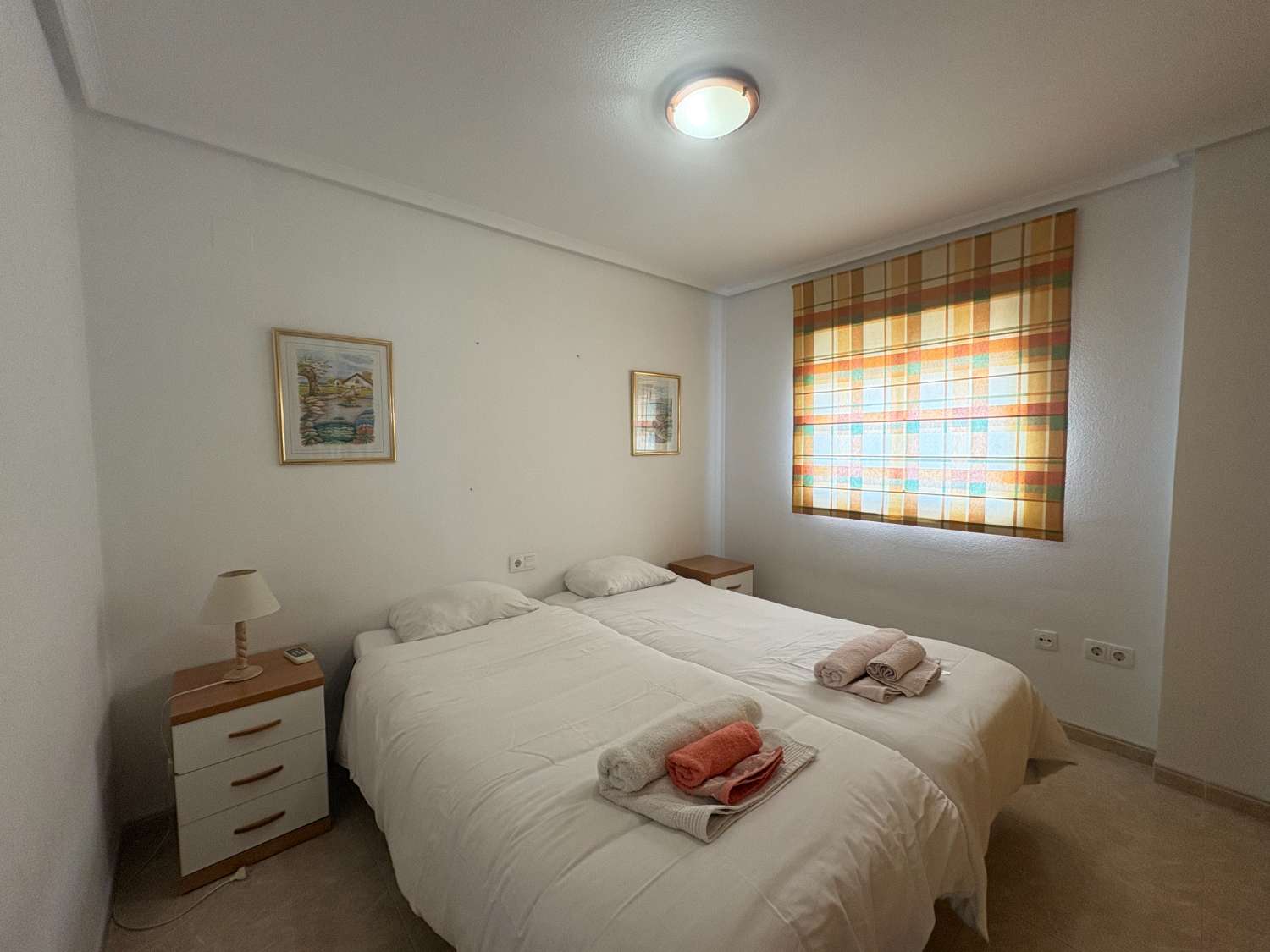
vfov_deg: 85.7
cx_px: 635
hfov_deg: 102.1
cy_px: 476
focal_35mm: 14
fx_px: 514
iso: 125
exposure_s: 1/50
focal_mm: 2.22
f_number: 2.2
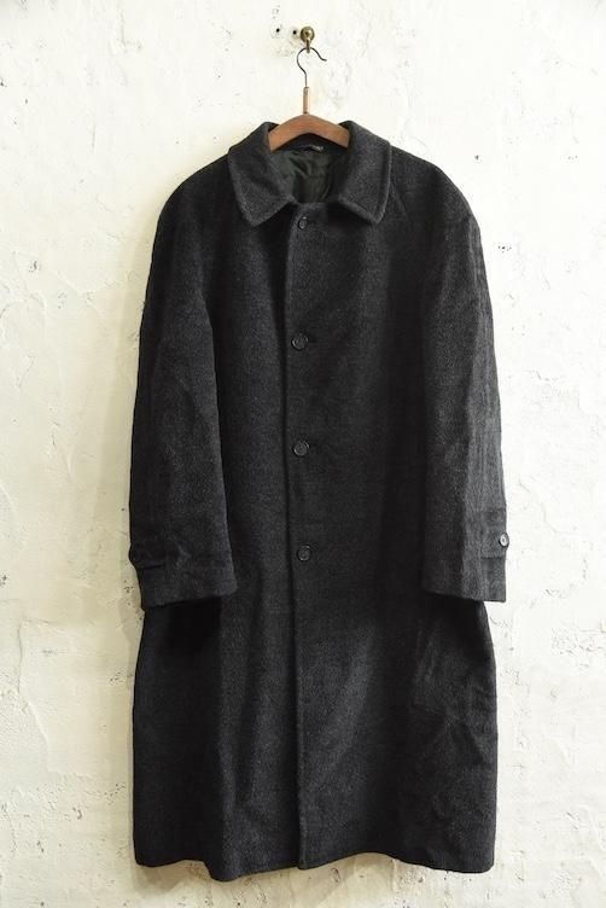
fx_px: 959
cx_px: 303
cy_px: 454
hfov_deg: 35.1
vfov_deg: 50.7
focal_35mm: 38
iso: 2000
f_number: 5.6
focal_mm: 38
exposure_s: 1/80
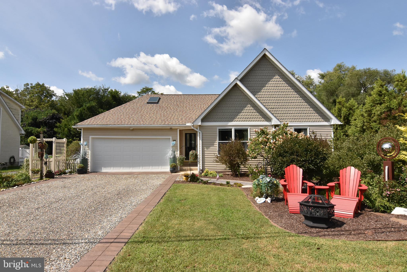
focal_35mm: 21
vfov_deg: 59.6
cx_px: 204
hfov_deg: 81.2
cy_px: 136
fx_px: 238
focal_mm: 14
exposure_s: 1/800
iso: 800
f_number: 14
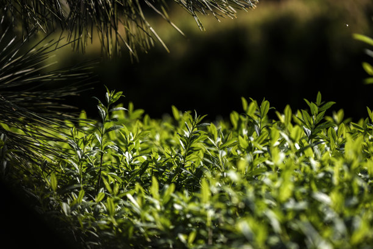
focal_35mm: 150
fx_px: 1555
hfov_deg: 13.7
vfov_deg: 9.2
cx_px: 186
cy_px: 124
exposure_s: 1/2000
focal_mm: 150
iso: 400
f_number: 4.5
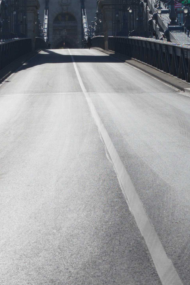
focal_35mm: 166
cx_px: 74
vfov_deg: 12.1
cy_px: -64
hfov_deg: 8.3
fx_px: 1314
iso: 100
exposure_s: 1/1000
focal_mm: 26
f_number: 5.6
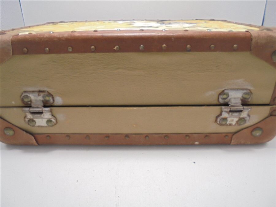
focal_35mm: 26
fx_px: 207
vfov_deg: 53.1
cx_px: 138
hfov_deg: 67.3
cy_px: 104
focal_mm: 4.6
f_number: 3.5
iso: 100
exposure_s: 1/40
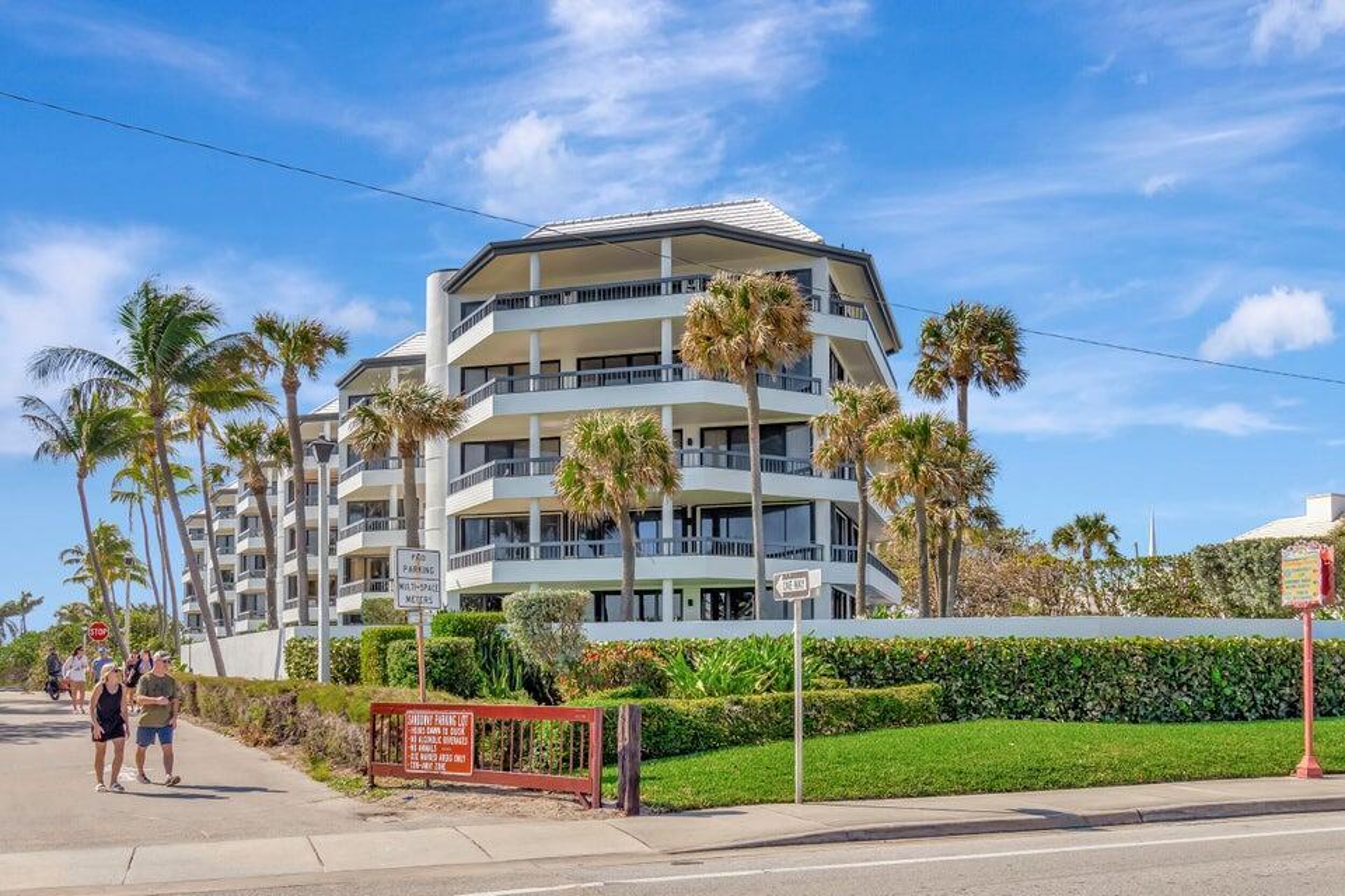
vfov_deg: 43.6
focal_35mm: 30
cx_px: 672
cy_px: 448
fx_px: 1121
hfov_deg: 61.9
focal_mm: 20
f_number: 8
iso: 500
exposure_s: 1/1250
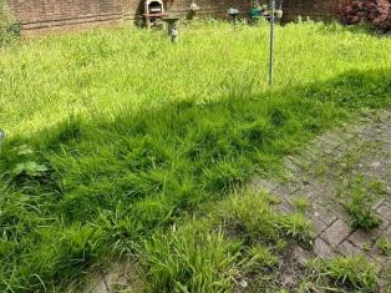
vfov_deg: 48.1
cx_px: 219
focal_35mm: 26
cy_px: 36
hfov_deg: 67.1
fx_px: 293
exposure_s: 1/1052
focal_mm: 2.22
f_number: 2.2
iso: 40
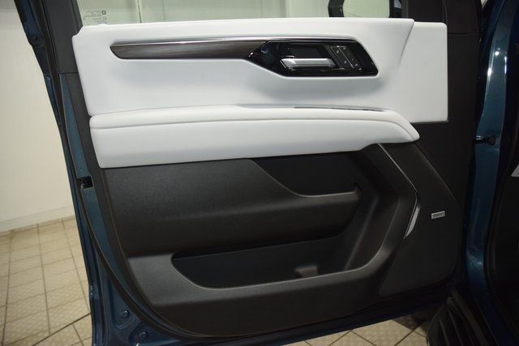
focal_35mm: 27
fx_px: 389
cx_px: 260
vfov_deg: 48.0
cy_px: 173
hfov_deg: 67.4
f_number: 4
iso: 720
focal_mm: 18
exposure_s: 1/60
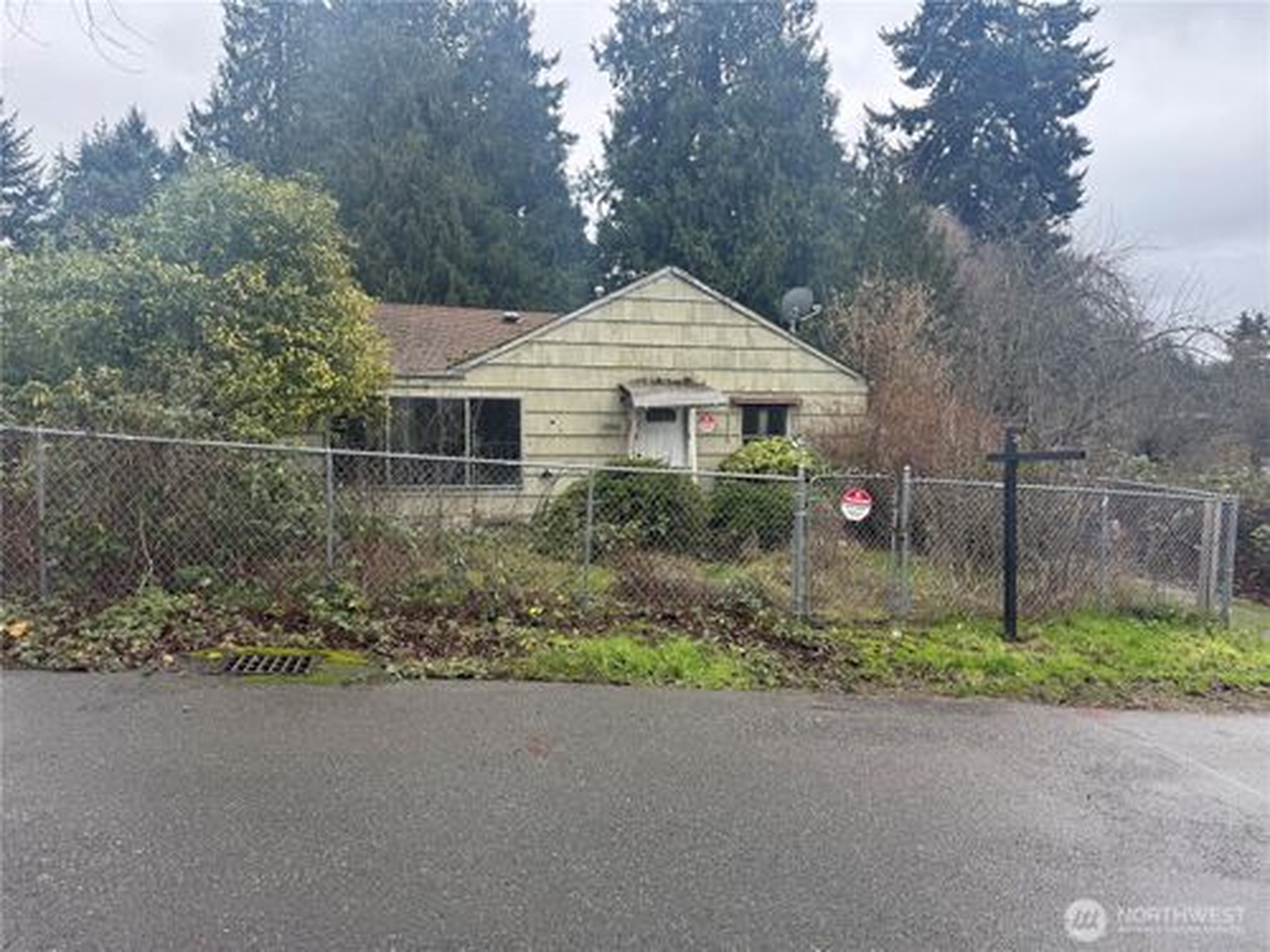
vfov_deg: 56.8
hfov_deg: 71.6
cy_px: 476
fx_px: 881
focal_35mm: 24
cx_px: 635
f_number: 1.78
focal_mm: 6.76
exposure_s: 1/179
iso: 80
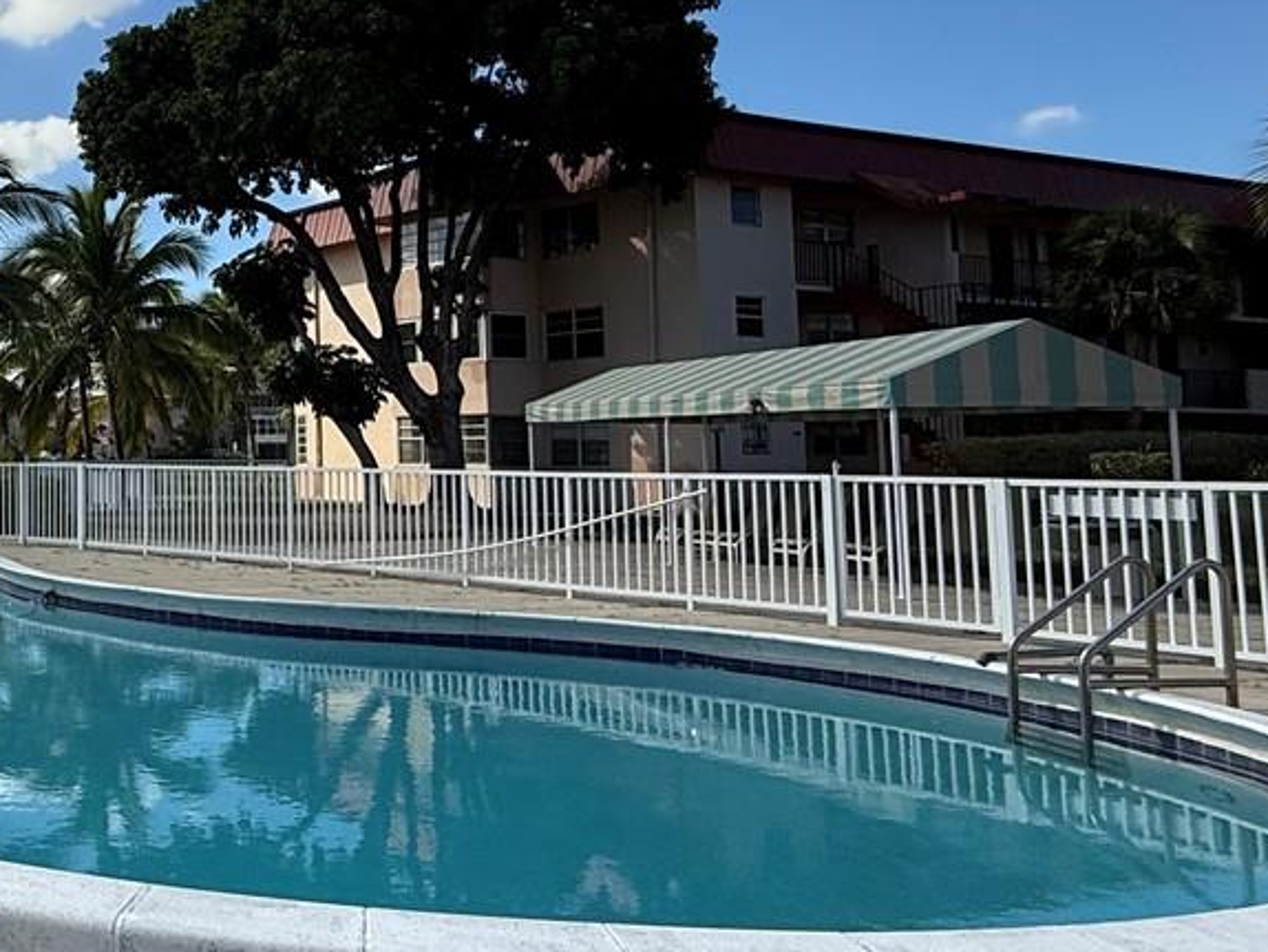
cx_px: -24
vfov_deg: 36.5
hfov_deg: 41.1
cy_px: 316
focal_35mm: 39
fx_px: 1429
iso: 50
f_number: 2.2
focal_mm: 2.22
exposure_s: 1/3125
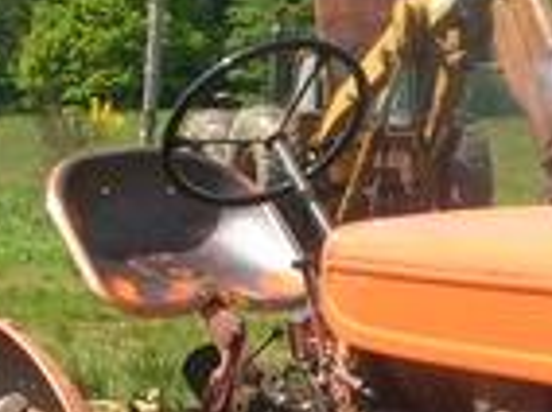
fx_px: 2515
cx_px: 560
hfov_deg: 12.4
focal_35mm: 158
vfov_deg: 9.3
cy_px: 385
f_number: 5.6
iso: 50
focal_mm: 5.8
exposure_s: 1/208
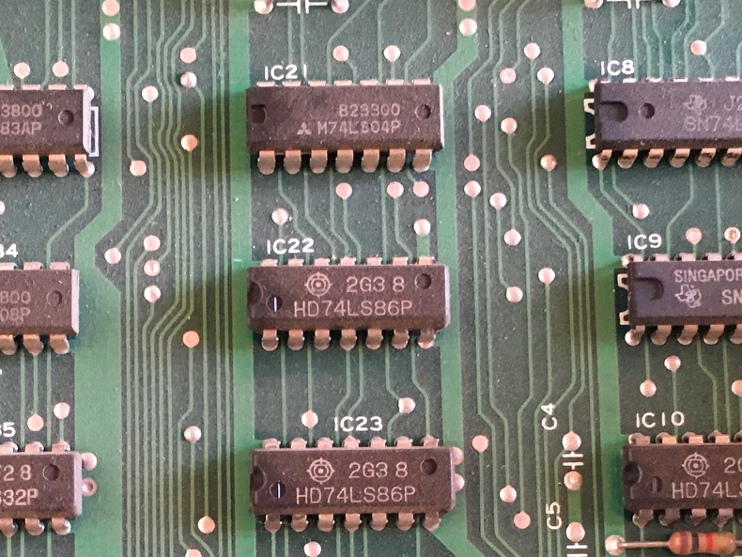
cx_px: 256
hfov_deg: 26.2
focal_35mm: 74
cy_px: 489
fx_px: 1587
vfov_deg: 19.6
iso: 200
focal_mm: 4.15
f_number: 2.2
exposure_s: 1/20
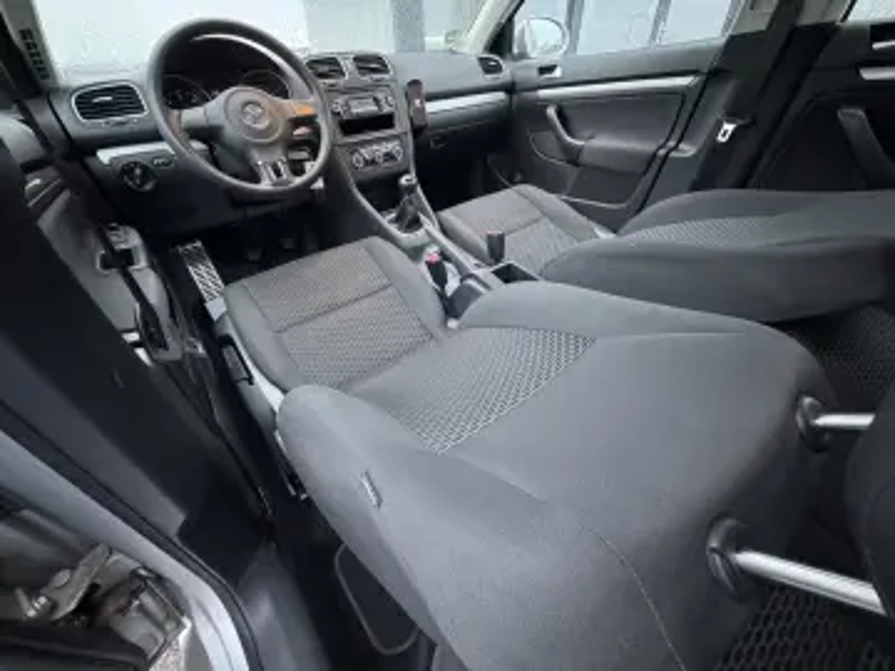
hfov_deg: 102.1
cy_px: 336
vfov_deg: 85.7
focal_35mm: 14
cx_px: 448
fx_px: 362
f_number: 2.2
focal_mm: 2.22
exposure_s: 1/40
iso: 1250
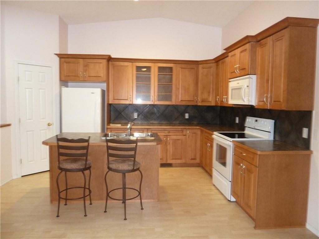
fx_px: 230
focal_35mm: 25
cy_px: 120
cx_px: 160
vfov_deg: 54.9
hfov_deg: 69.4
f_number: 3.3
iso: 400
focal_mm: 4.1
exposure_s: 1/30
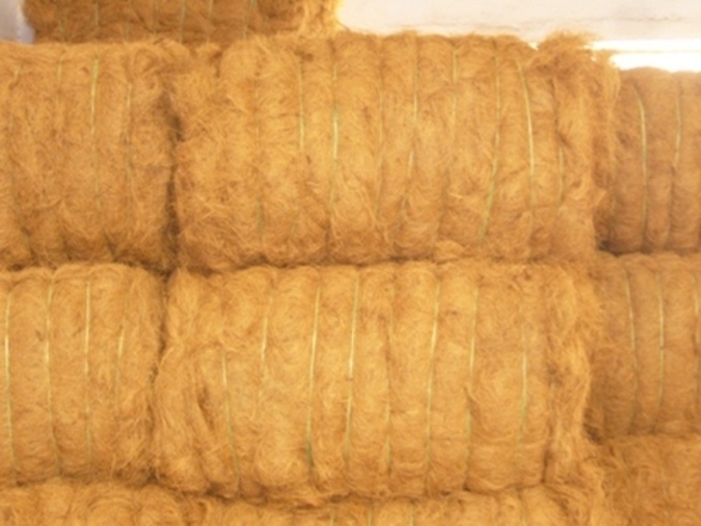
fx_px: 1215
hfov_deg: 32.2
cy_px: 263
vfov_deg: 24.4
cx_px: 350
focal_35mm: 60
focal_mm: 9.9
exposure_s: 1/8
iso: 320
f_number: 3.6
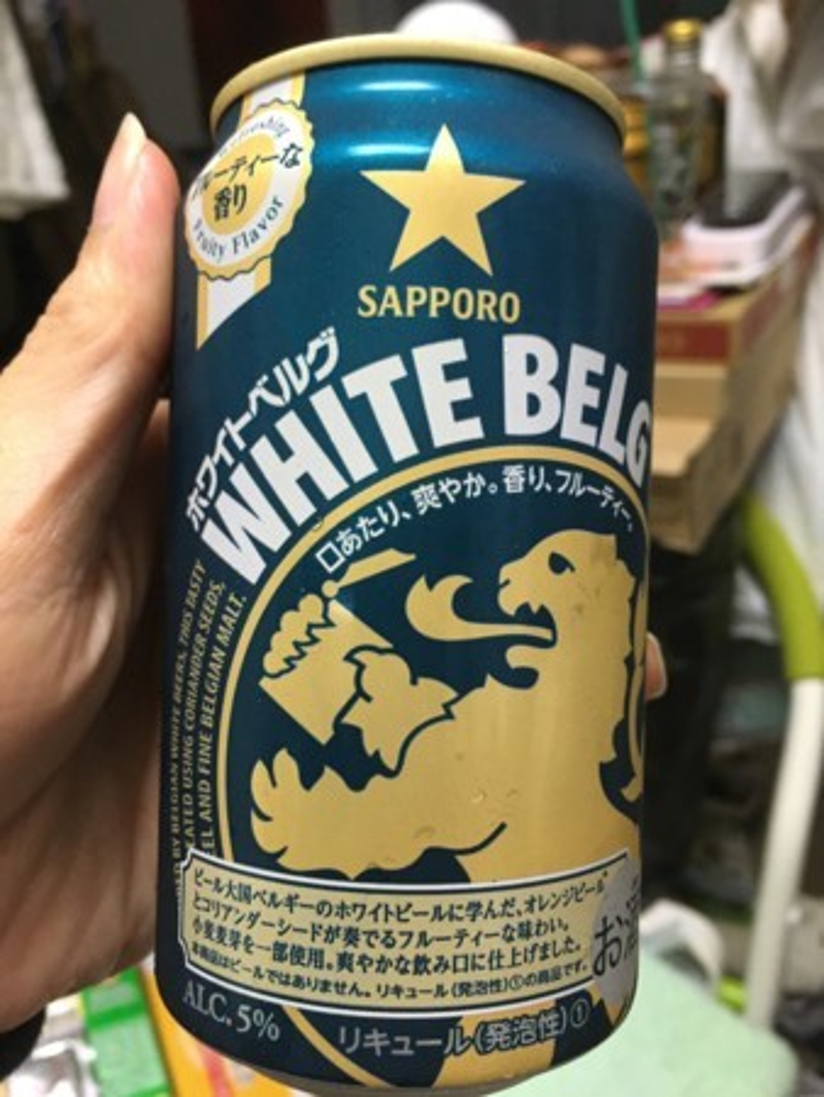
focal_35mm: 29
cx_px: 412
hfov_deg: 48.3
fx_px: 920
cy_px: 548
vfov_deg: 61.6
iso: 200
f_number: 2.2
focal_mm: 4.15
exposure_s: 1/24
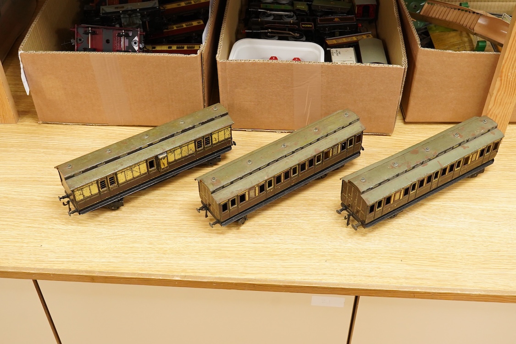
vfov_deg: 29.9
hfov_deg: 43.6
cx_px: 258
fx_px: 645
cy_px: 172
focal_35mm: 45
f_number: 10
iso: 2500
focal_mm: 30
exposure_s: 1/80
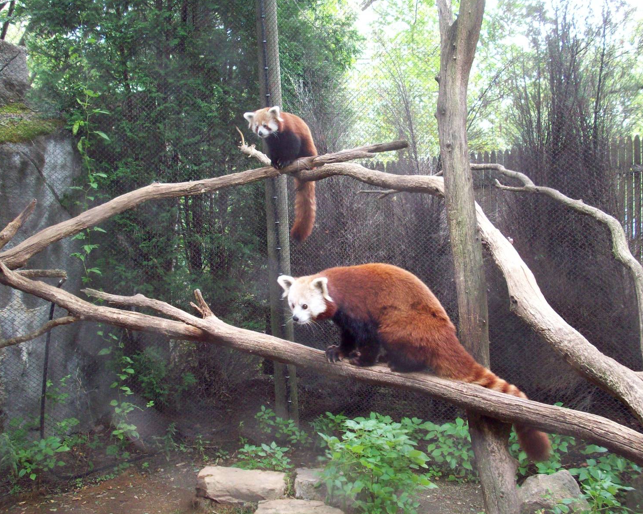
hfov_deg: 46.8
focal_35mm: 39
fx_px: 742
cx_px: 338
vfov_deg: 38.2
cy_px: 255
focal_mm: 6.2
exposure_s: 1/33.4
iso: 160
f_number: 2.8
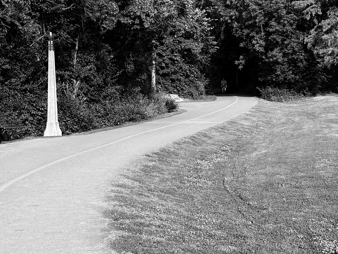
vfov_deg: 30.3
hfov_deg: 39.7
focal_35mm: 48
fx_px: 469
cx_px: 169
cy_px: 127
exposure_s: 1/1795
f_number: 1.78
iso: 64
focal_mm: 6.76
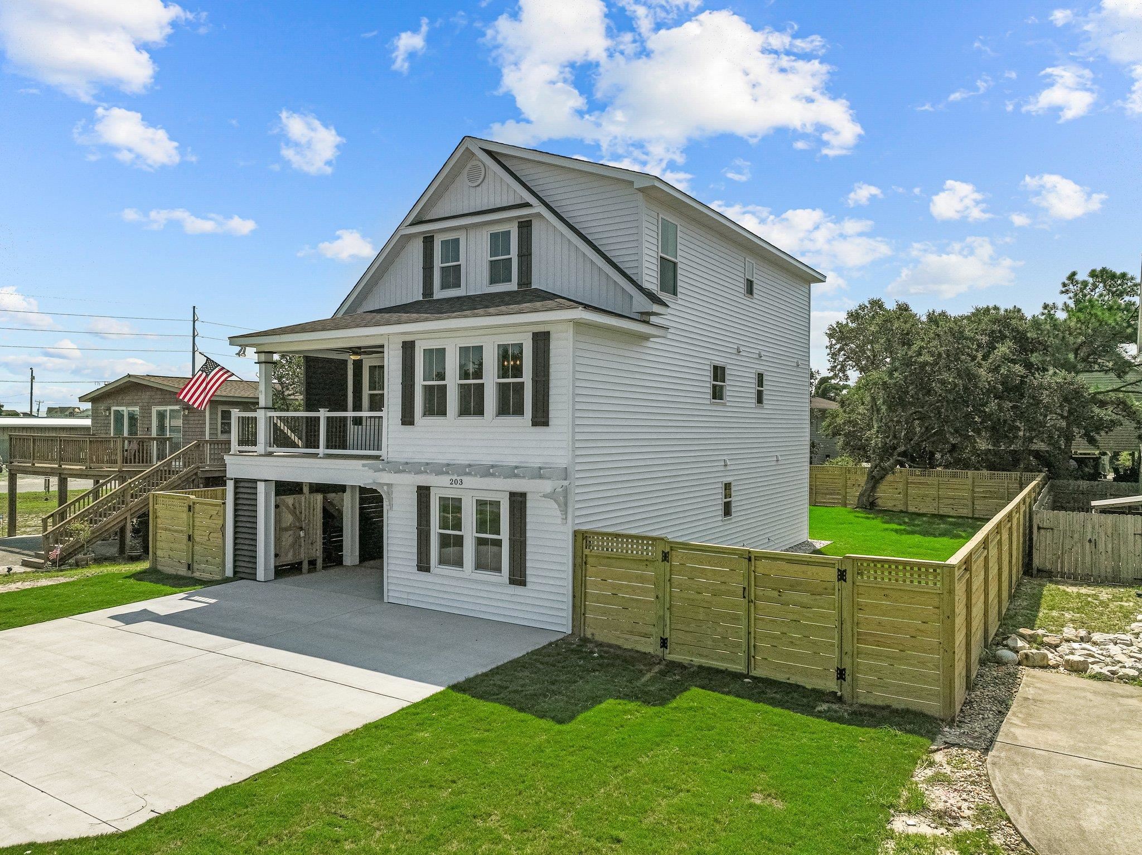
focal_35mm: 24
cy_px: 428
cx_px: 571
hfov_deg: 71.6
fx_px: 791
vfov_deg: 56.8
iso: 160
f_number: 4.5
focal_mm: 12.29
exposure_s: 1/8000
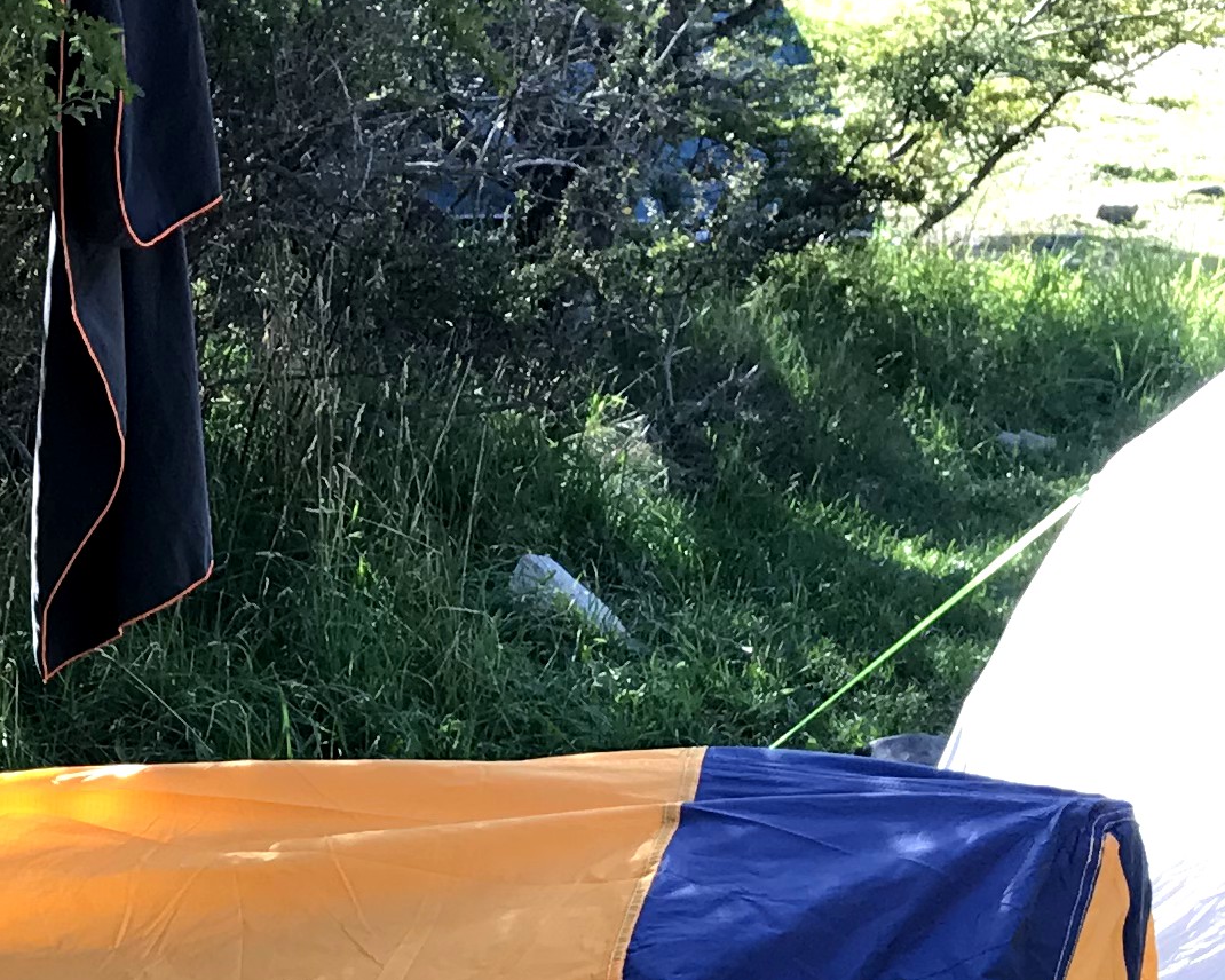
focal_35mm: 103
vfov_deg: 14.2
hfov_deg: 17.5
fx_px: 3734
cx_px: -349
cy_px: 1390
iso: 20
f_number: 1.8
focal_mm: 3.99
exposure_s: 1/187
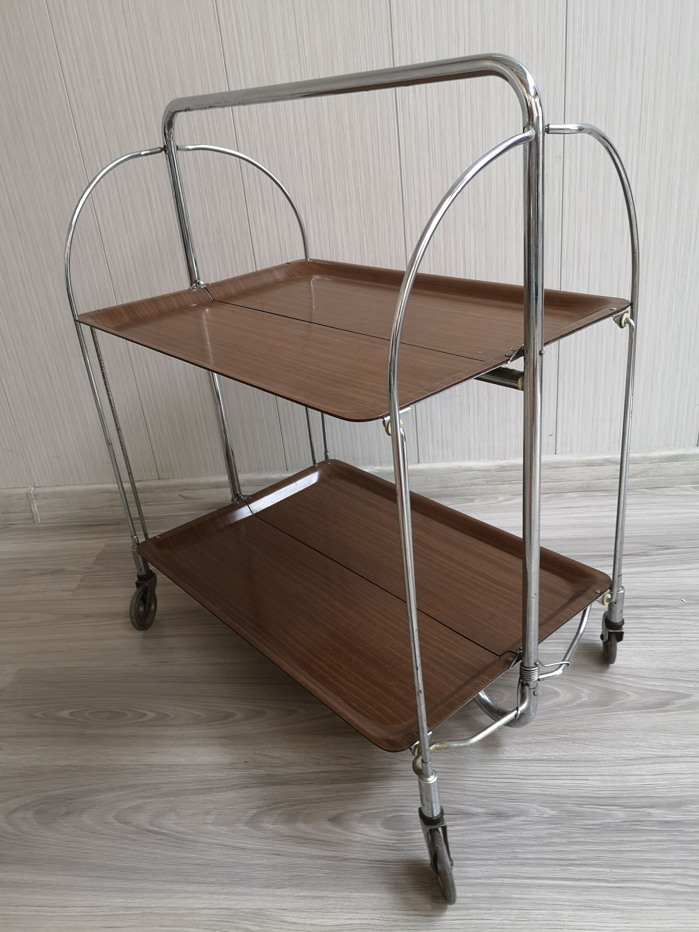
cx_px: 350
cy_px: 466
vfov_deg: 65.3
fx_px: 727
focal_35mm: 27
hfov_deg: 51.4
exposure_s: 1/33.3
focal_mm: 5.58
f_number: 1.8
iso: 200
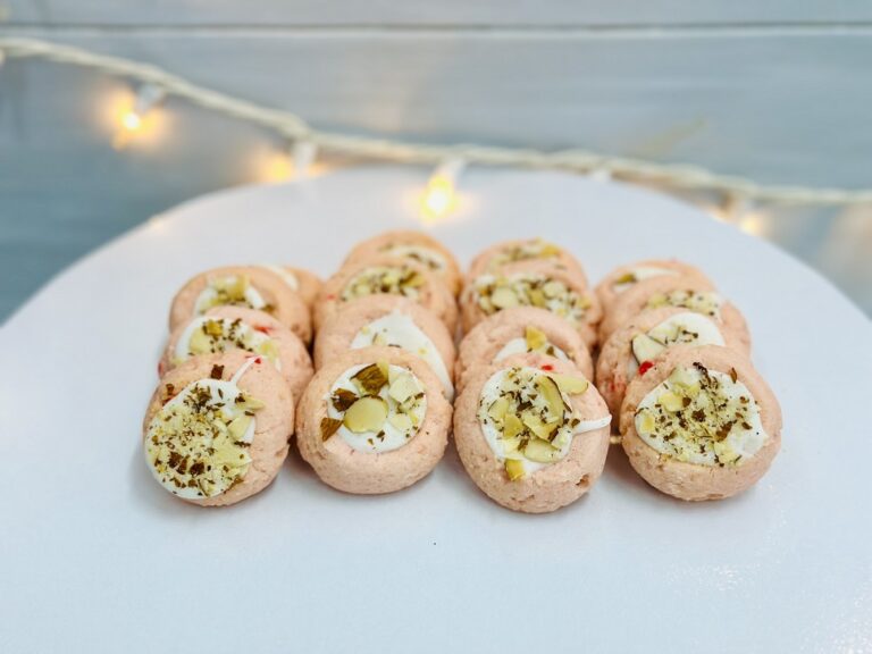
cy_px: 327
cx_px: 436
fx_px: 1209
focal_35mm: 48
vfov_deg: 30.3
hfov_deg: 39.7
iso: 64
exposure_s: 1/139
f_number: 1.78
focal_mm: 6.86
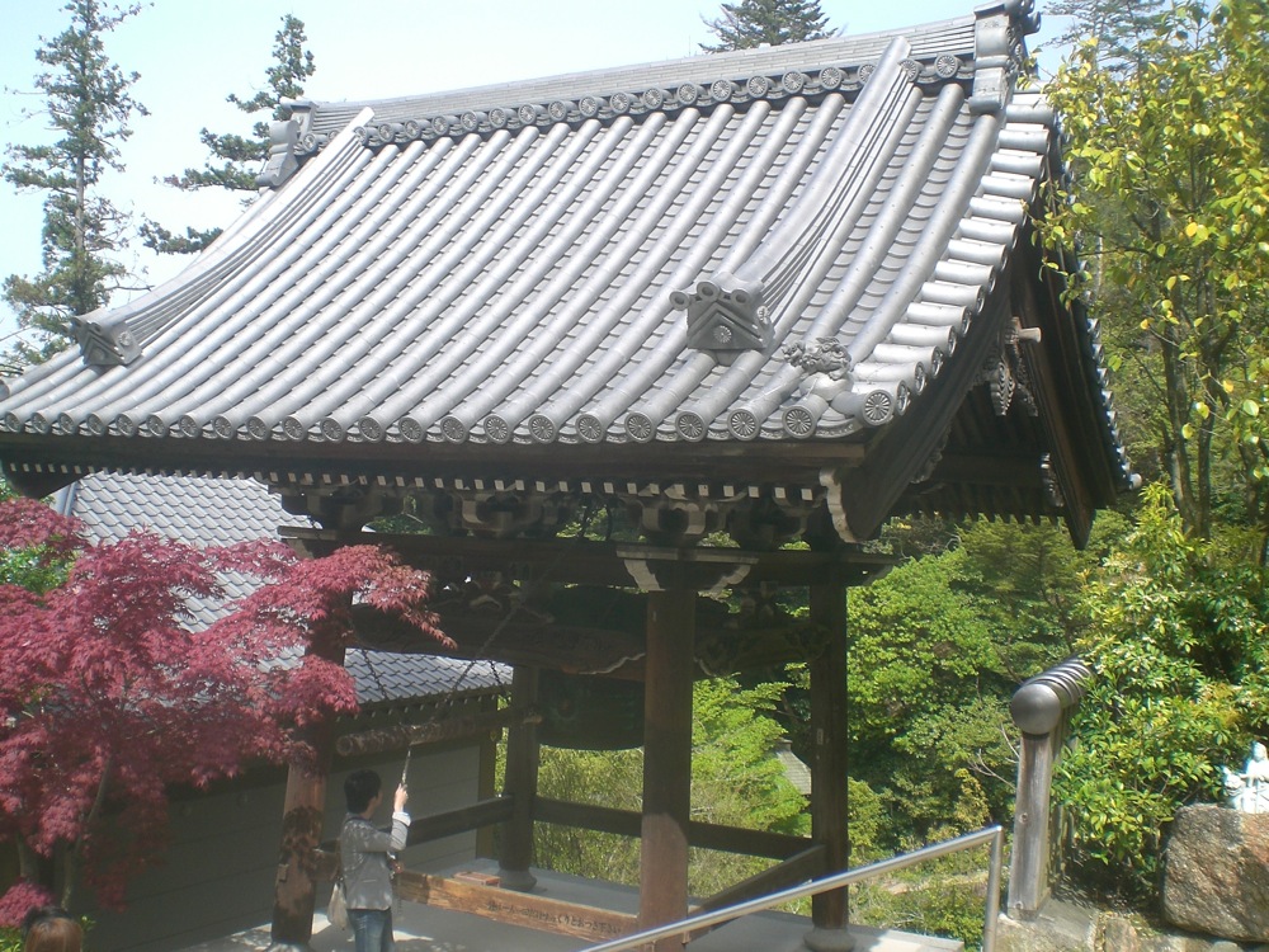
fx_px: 1393
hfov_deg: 49.0
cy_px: 476
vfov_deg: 37.7
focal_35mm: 38
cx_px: 634
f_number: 4.4
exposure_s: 1/160
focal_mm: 6.3
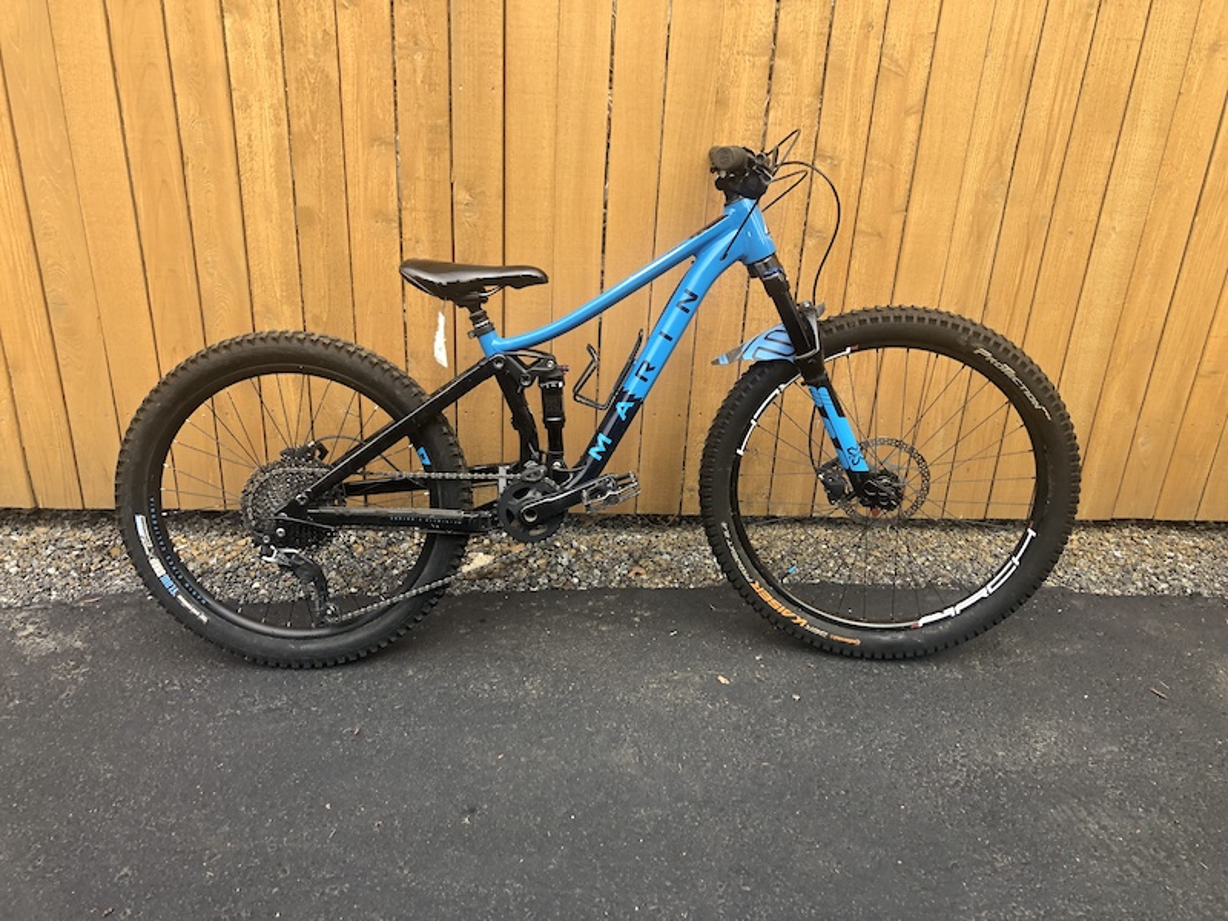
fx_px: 993
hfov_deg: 63.4
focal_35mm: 28
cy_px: 460
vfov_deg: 49.7
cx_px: 614
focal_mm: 3.99
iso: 20
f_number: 1.8
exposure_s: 1/202
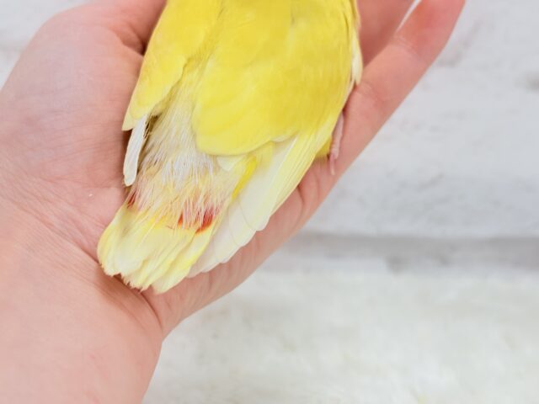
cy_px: 202
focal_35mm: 52
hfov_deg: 36.8
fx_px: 810
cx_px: 270
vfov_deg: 28.0
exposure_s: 1/100
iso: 64
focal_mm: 5.96
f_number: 1.6
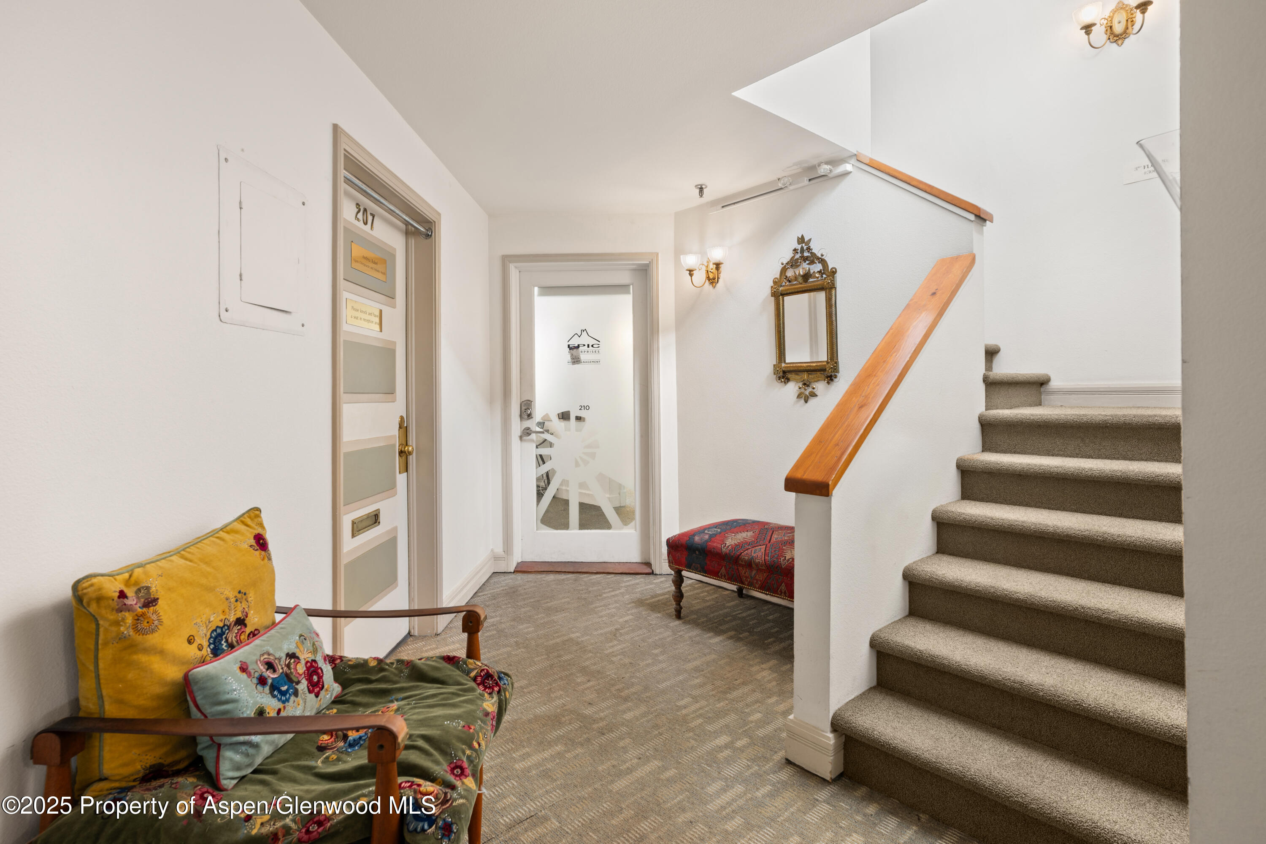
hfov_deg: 93.3
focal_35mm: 17
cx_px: 633
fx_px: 598
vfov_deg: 70.4
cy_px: 422
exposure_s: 2.5
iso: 125
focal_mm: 17
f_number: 7.1
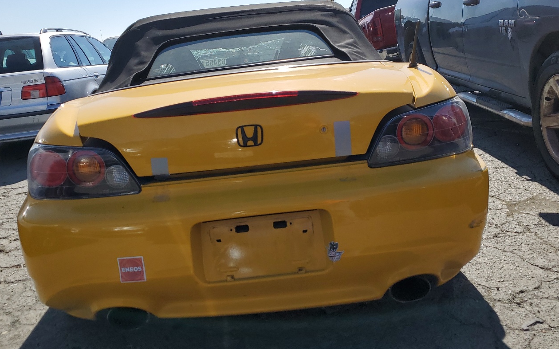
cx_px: 256
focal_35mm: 35
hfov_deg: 55.3
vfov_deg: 36.2
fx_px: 533
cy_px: 142
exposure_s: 1/5000
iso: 50
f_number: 1.5
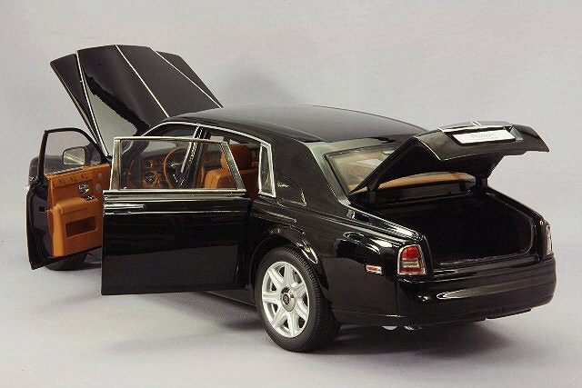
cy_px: 194
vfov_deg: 12.2
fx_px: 1811
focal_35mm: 112
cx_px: 291
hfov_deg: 18.3
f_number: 32
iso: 400
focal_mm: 75
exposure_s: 1
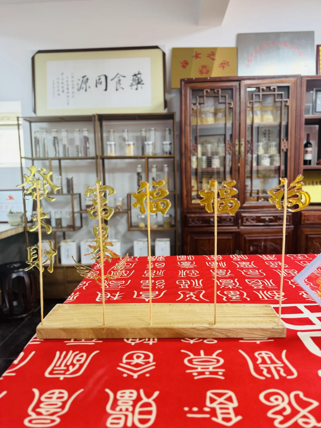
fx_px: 297
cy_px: 214
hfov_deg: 56.8
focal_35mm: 24
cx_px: 160
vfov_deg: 71.6
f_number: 1.78
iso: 250
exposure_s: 1/60
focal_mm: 6.76
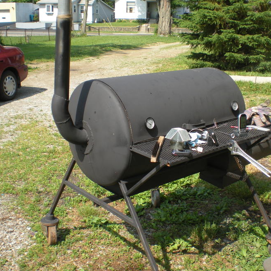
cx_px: 156
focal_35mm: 46
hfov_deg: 36.7
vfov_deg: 36.8
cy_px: 136
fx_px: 407
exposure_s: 1/226
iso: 64
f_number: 4.6
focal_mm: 6.3
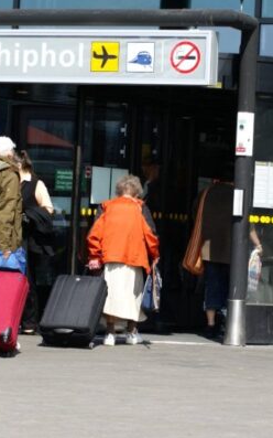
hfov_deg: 8.1
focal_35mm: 162
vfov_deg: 12.9
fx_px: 1929
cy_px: 220
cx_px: 138
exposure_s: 1/160
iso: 100
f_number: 8
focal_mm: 70
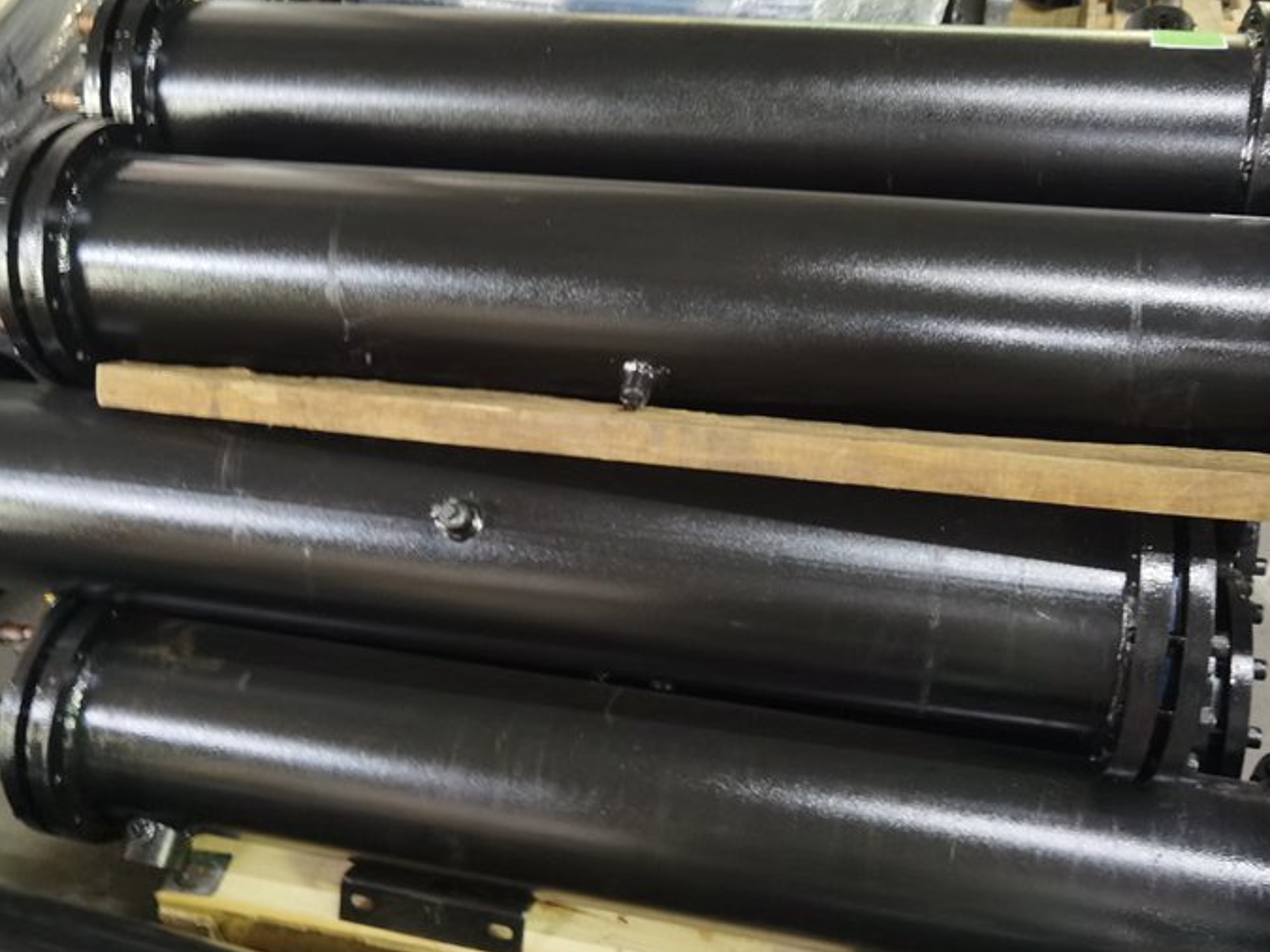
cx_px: 634
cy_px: 490
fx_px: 1321
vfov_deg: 39.6
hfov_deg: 51.4
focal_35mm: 36
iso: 500
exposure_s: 1/10
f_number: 1.9
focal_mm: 6.71
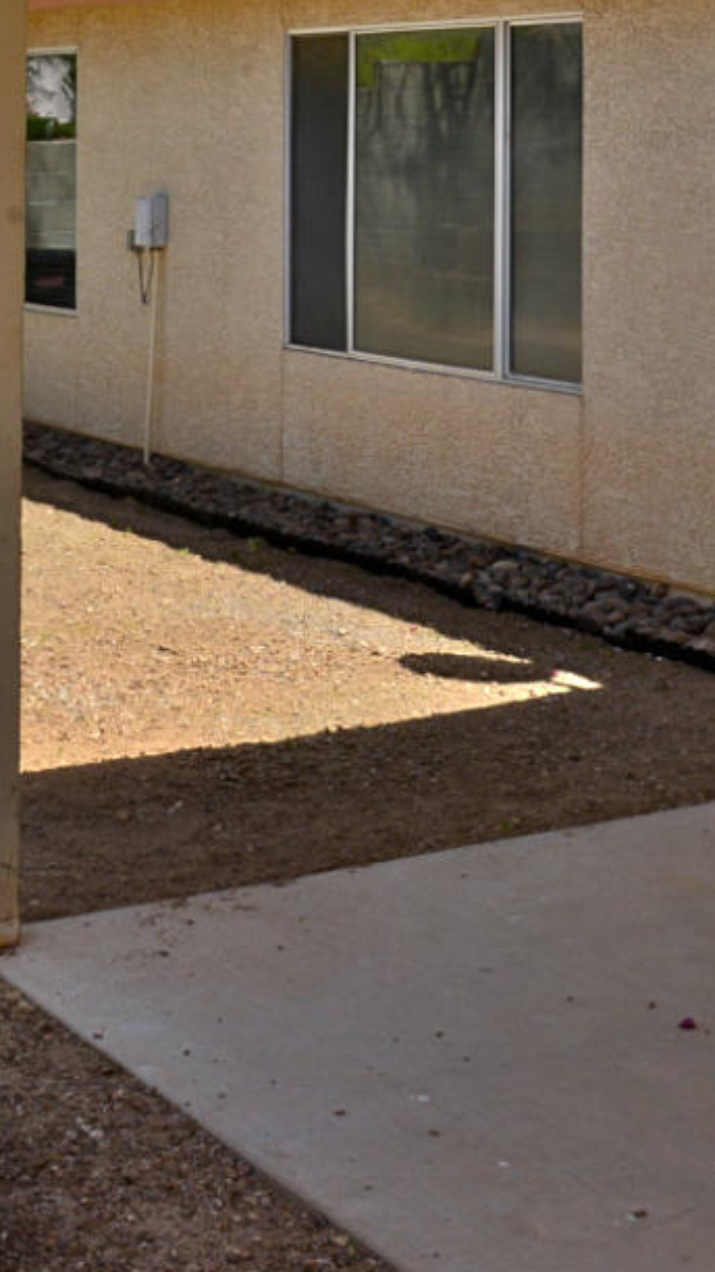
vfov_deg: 27.4
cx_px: 420
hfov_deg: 16.3
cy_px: 82
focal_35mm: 74
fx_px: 2496
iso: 320
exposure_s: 1/250
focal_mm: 24
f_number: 14
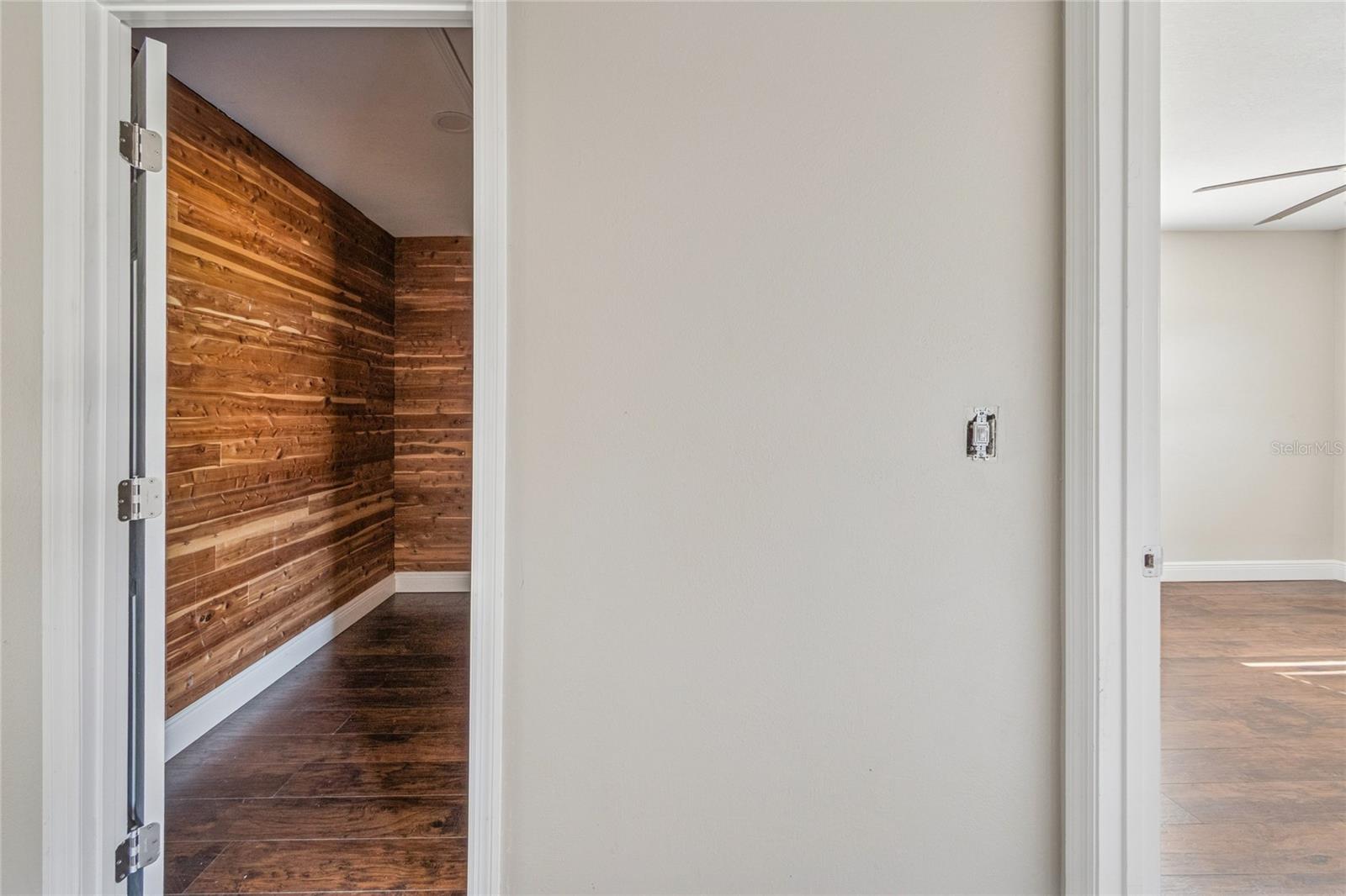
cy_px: 448
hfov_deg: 100.4
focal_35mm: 15
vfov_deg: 77.3
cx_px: 673
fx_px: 561
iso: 640
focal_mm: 10
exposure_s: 1/13
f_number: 7.1
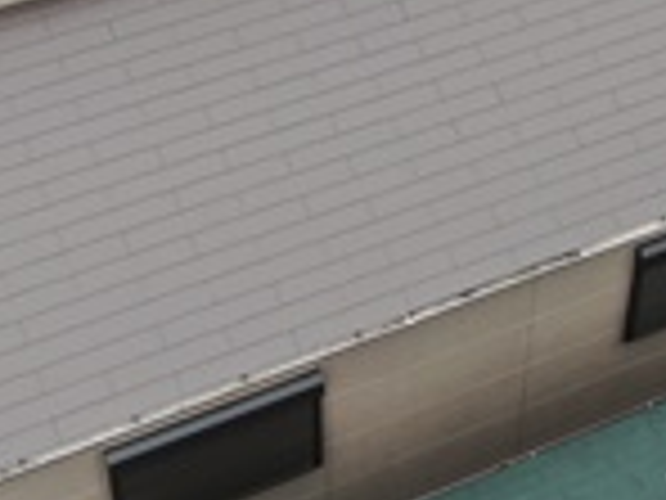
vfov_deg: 17.0
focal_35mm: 85
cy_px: 18
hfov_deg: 23.0
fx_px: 1635
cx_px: 342
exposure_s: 1/120
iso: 100
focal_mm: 6.21
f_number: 3.3
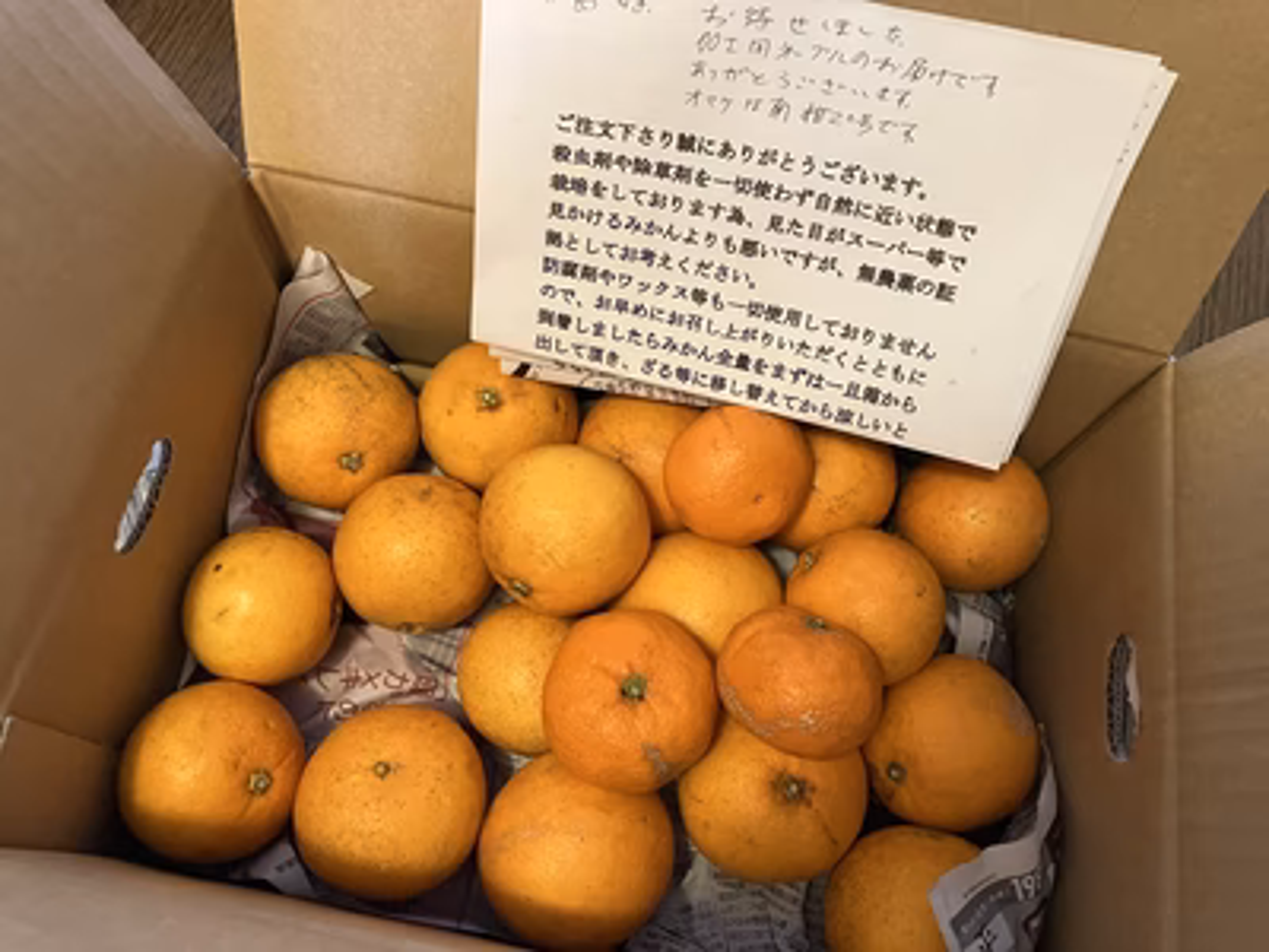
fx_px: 1026
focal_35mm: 28
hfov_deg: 63.4
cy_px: 476
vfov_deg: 49.7
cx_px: 634
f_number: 1.8
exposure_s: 1/39
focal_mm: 3.99
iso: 400
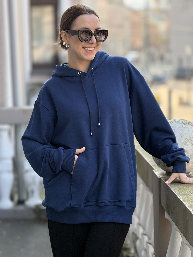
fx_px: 892
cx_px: 96
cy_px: 128
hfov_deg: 12.3
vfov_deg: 16.4
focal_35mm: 120
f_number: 2.8
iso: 64
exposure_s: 1/180
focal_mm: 15.66
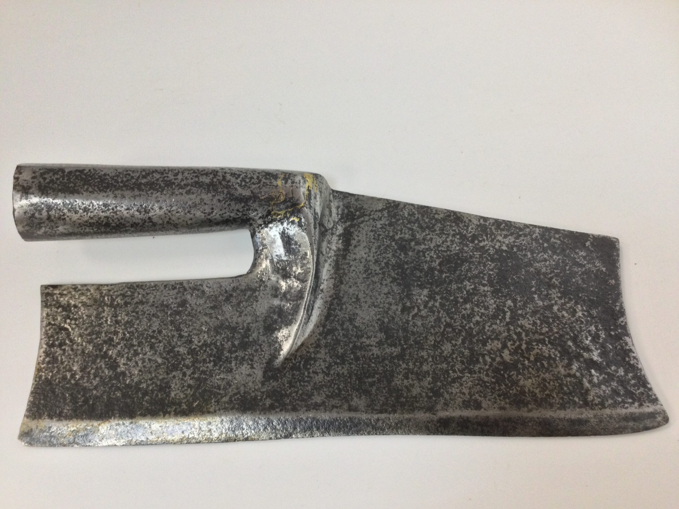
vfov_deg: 45.4
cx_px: 340
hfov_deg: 58.4
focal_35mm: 31
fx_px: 608
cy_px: 254
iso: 50
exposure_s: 1/33
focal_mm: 3.3
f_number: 2.4
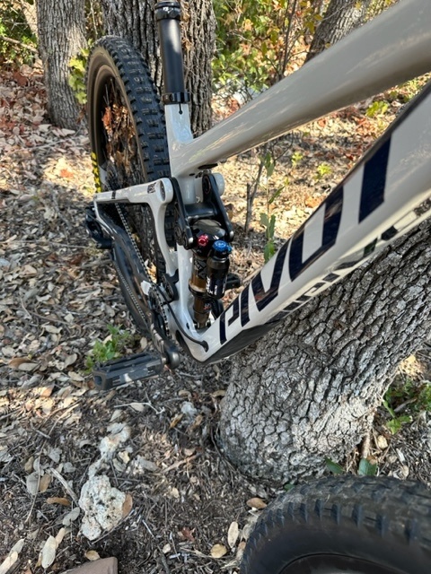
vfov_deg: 71.6
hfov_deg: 56.8
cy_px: 287
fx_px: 398
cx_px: 216
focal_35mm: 24
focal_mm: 6.86
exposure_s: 1/359
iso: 80
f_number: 1.78
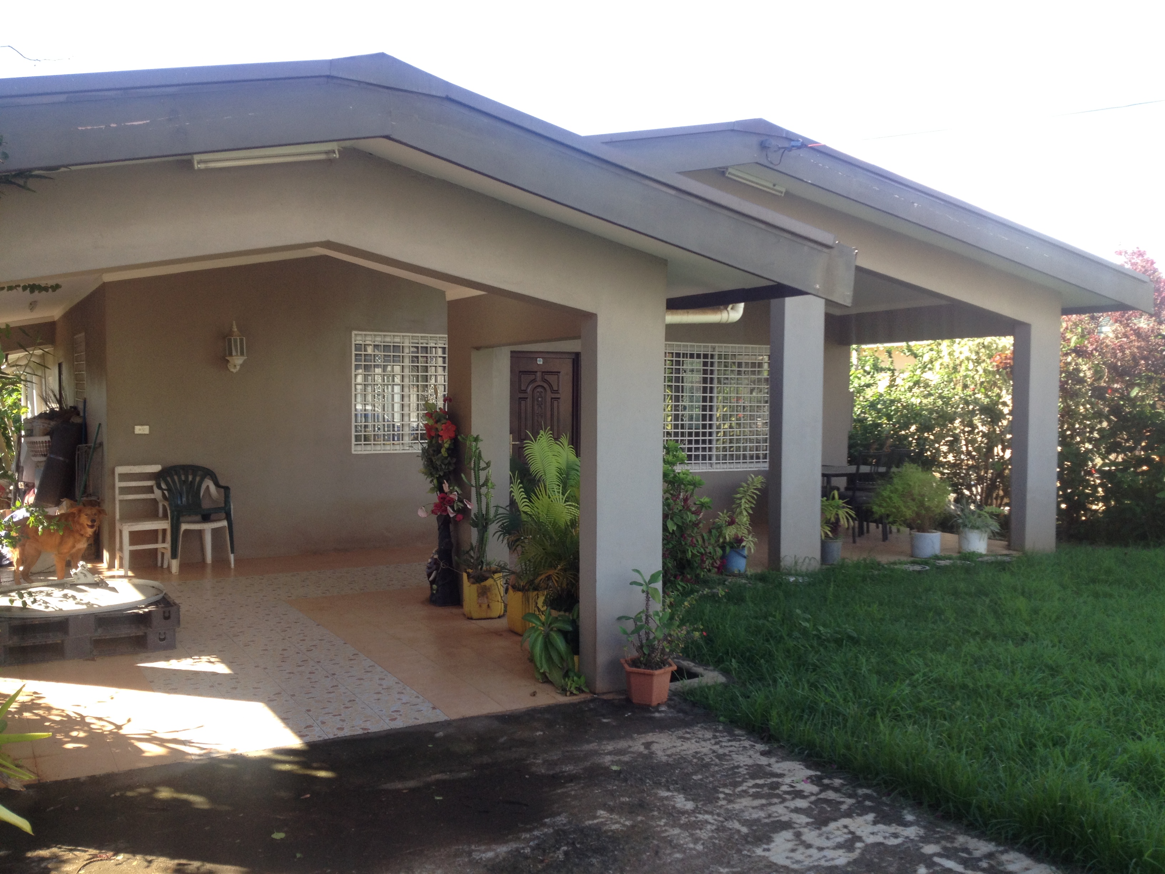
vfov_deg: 40.7
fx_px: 1178
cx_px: 582
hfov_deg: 52.6
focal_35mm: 35
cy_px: 437
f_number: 2.4
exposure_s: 1/243
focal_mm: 4.28
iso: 50
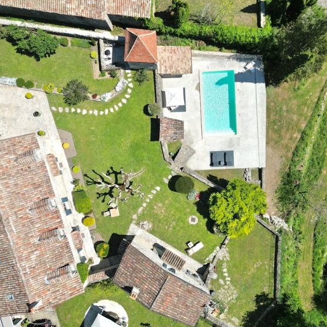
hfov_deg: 55.5
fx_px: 310
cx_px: 180
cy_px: 160
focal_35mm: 29
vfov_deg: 55.6
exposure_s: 1/5000
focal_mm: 6.72
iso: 150
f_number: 1.7
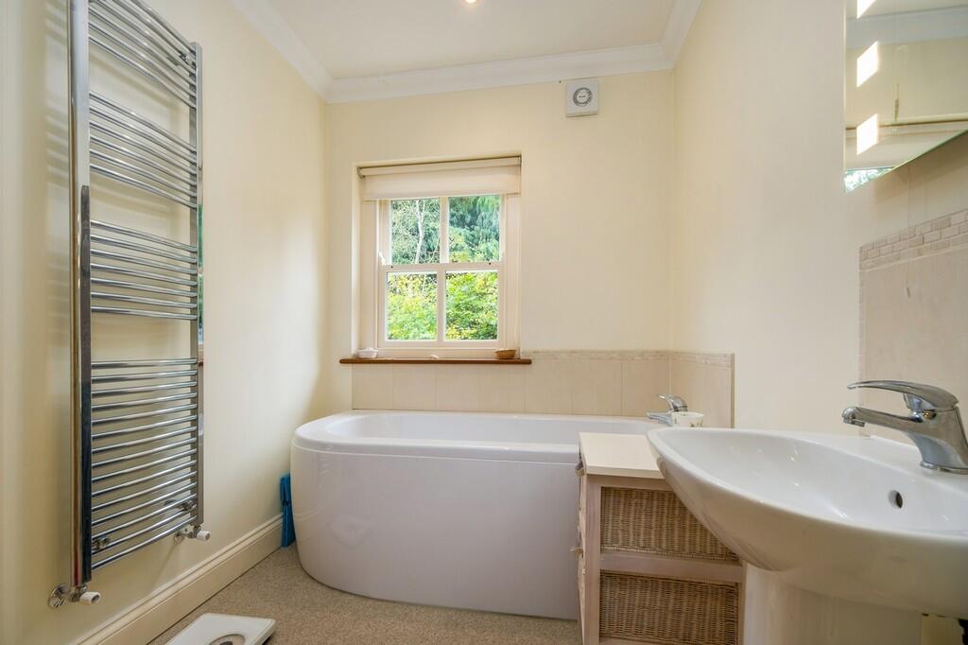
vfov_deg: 77.3
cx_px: 484
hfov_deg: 100.4
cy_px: 322
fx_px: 403
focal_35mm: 15
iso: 160
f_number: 7.1
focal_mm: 10.3
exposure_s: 1/15
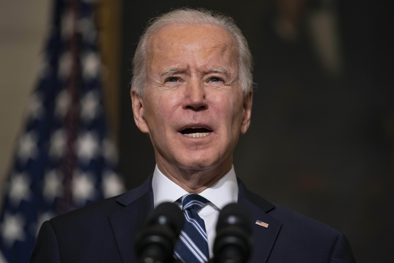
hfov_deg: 10.3
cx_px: 197
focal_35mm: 200
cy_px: 132
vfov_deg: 6.9
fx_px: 2189
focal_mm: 200
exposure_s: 1/500
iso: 2000
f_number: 2.8
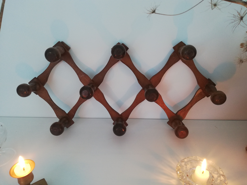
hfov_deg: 67.3
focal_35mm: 26
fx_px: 186
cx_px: 124
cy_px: 92
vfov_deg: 53.1
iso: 160
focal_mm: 3.81
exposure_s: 1/33.3
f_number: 2.2
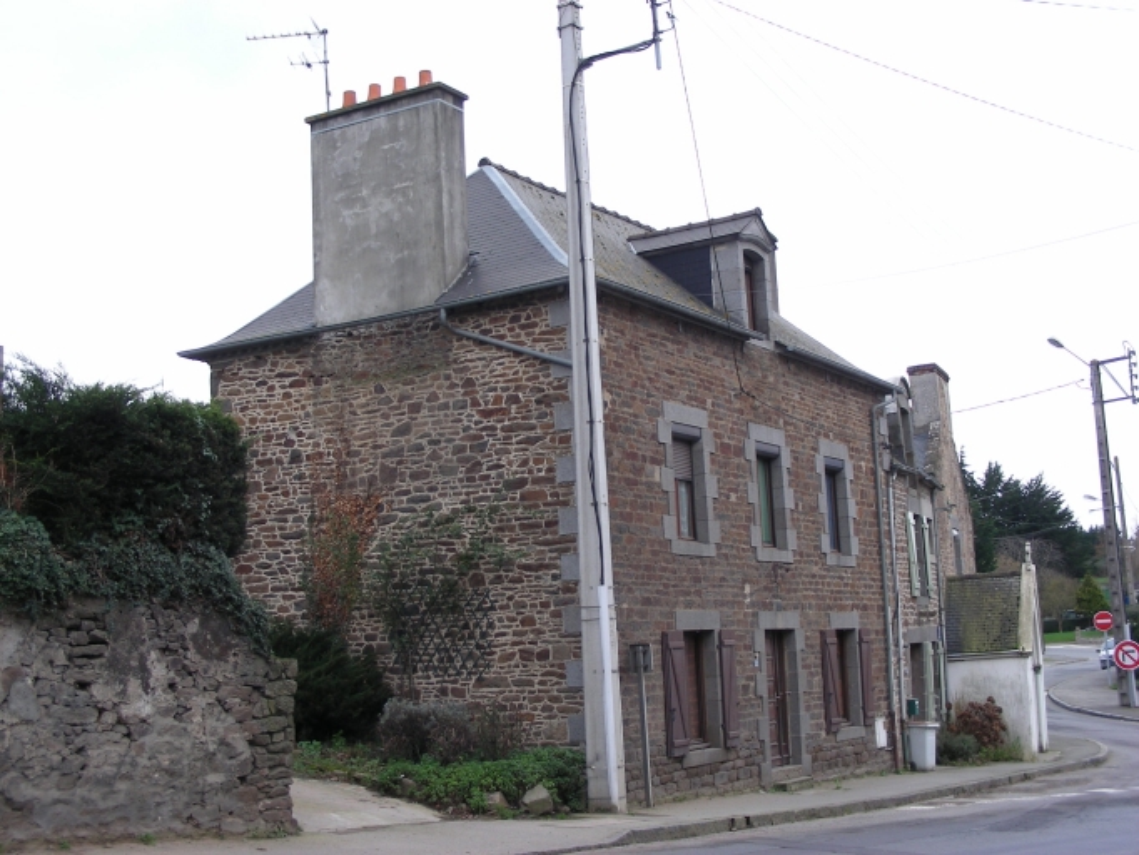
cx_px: 570
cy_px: 428
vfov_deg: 30.3
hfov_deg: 39.6
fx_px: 1580
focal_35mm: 48
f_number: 3.5
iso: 50
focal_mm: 8
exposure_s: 1/66.1
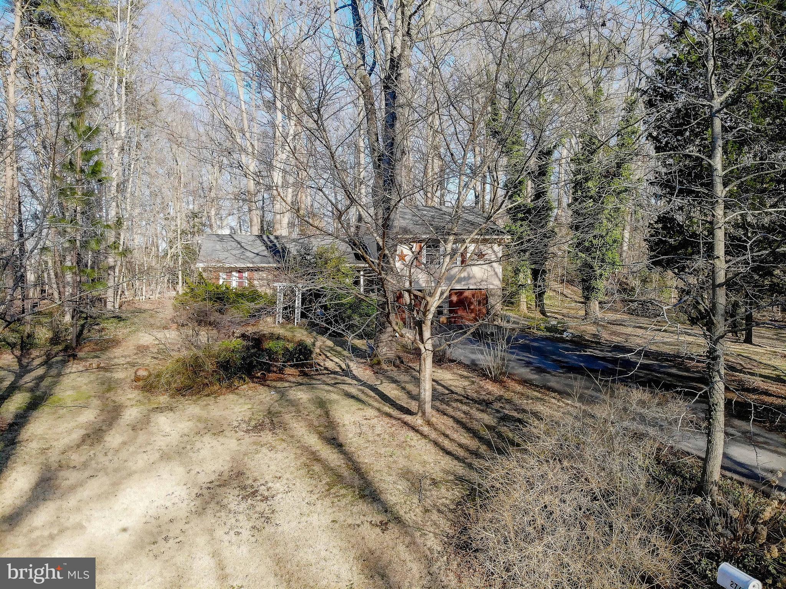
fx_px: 545
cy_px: 294
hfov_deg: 71.6
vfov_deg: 56.8
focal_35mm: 24
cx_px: 393
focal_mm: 4.5
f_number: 2.8
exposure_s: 1/2000
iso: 800
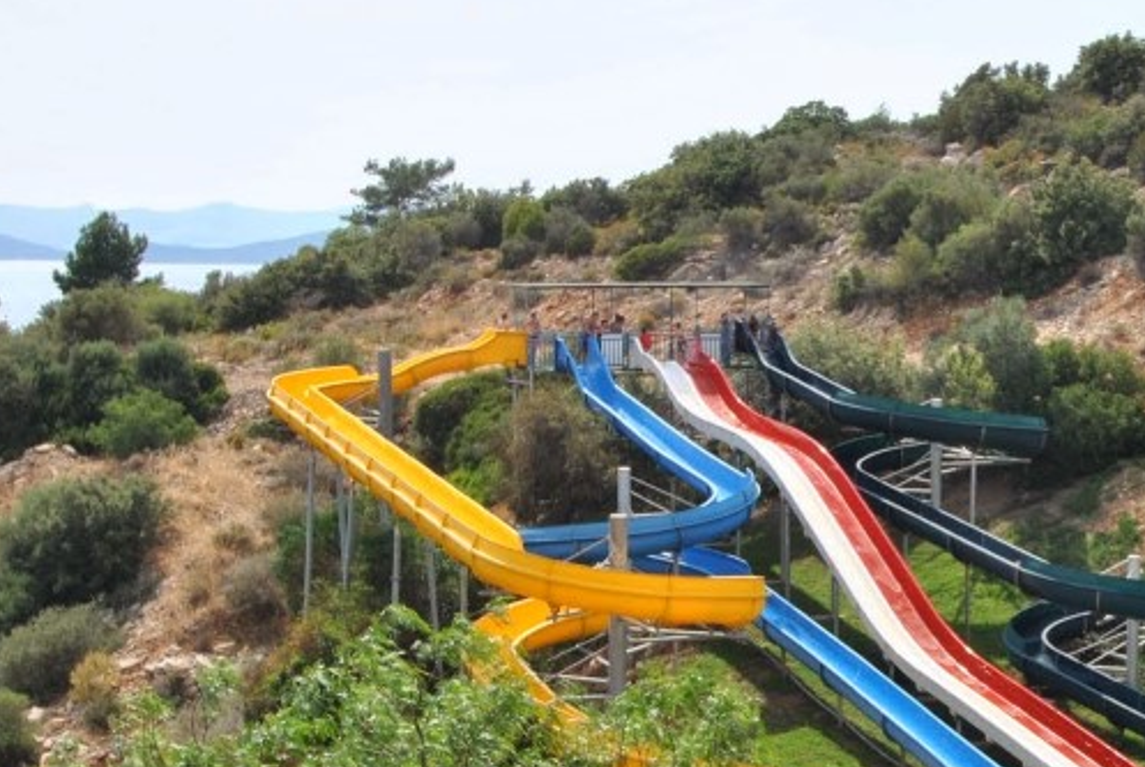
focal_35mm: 83
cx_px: 1038
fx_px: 2644
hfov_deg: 23.8
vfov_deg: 16.5
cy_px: 537
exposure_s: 1/200
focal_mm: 24
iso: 100
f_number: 10
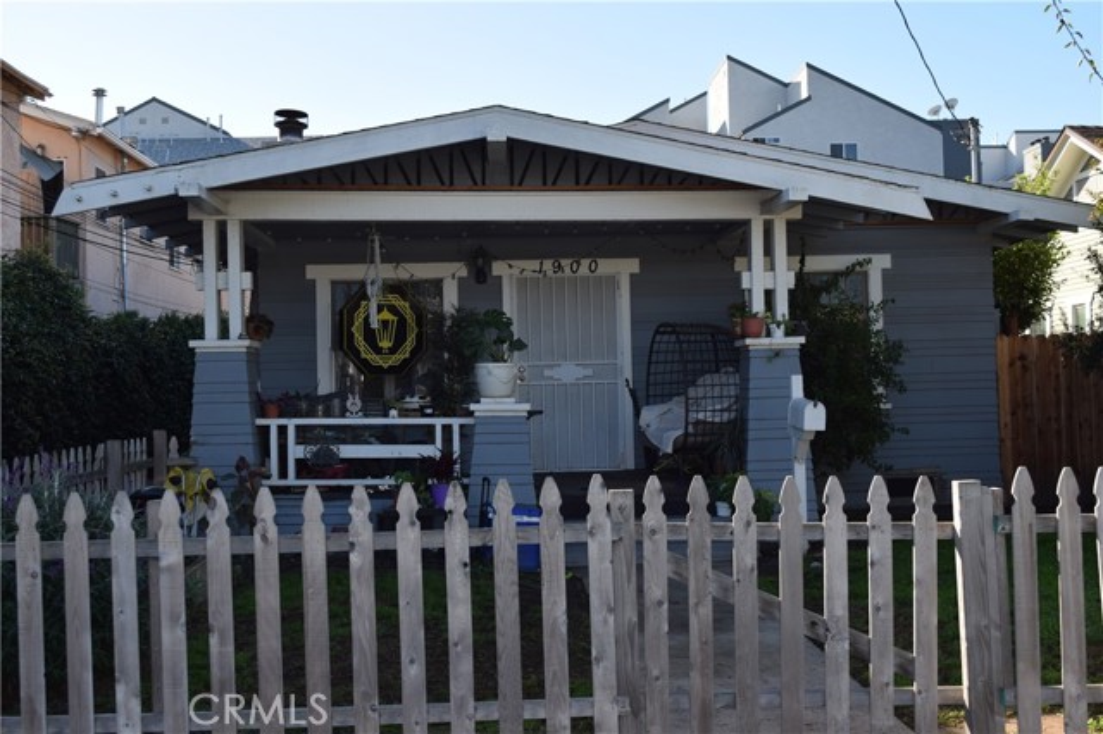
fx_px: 1332
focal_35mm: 44
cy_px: 367
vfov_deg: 30.8
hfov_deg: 45.0
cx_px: 552
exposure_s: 1/200
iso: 100
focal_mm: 29
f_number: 7.1
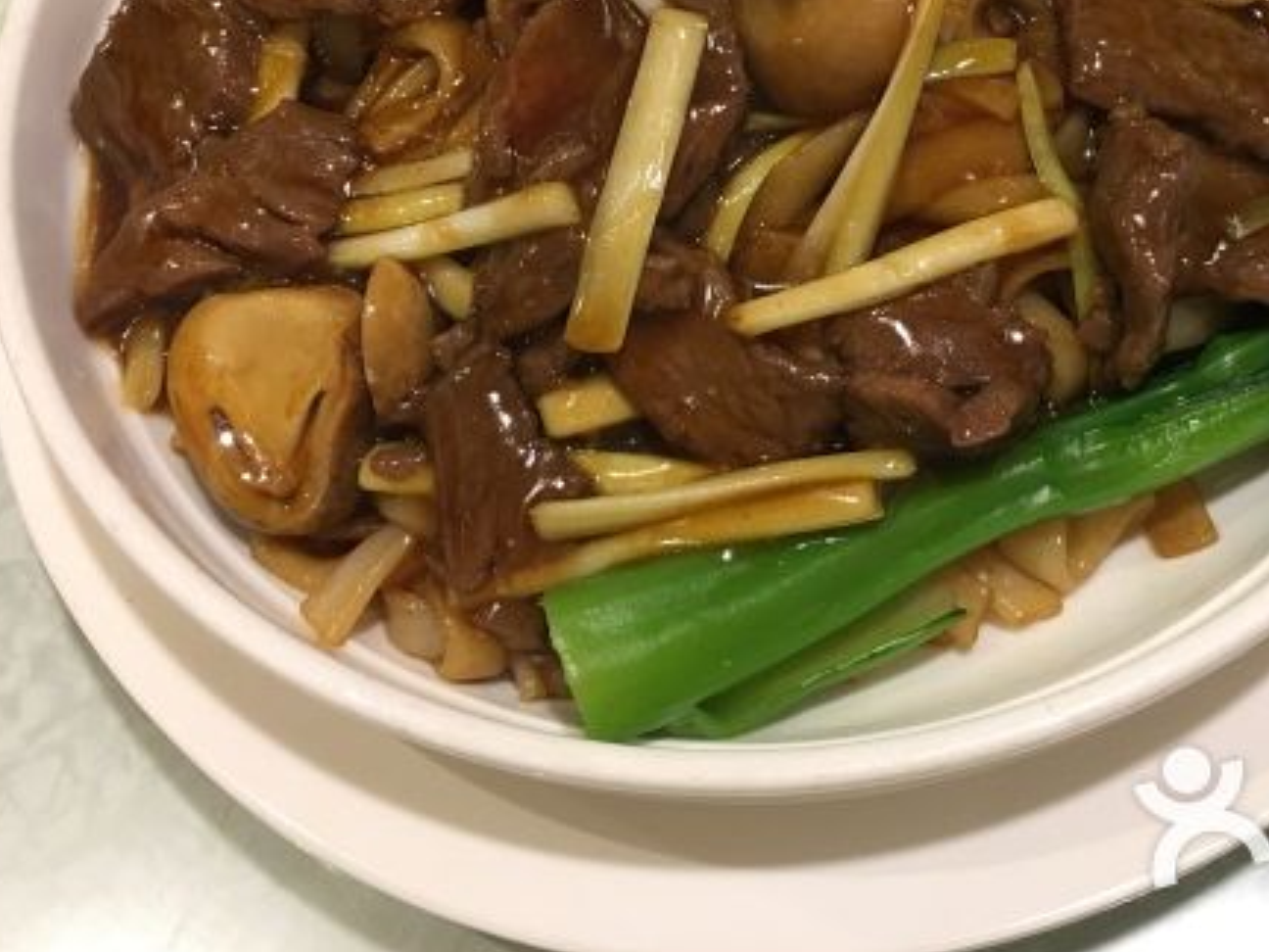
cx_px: 843
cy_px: 198
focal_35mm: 47
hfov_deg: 40.0
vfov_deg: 30.2
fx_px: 1723
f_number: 2.2
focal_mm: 4.15
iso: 64
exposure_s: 1/17
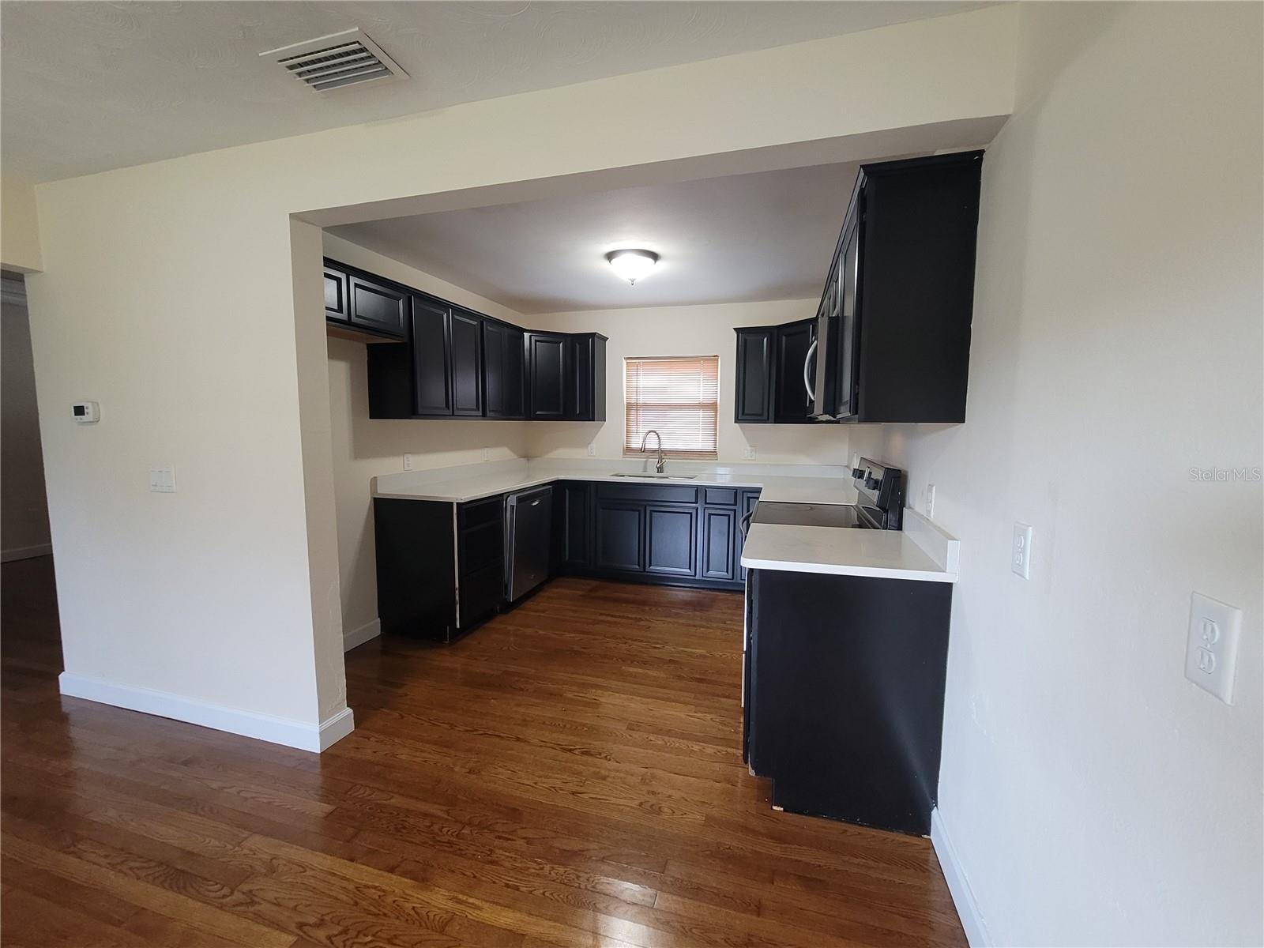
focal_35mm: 13
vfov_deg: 89.9
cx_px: 632
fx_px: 475
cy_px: 474
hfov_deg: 106.2
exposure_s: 1/30
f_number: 2.2
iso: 500
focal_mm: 2.2
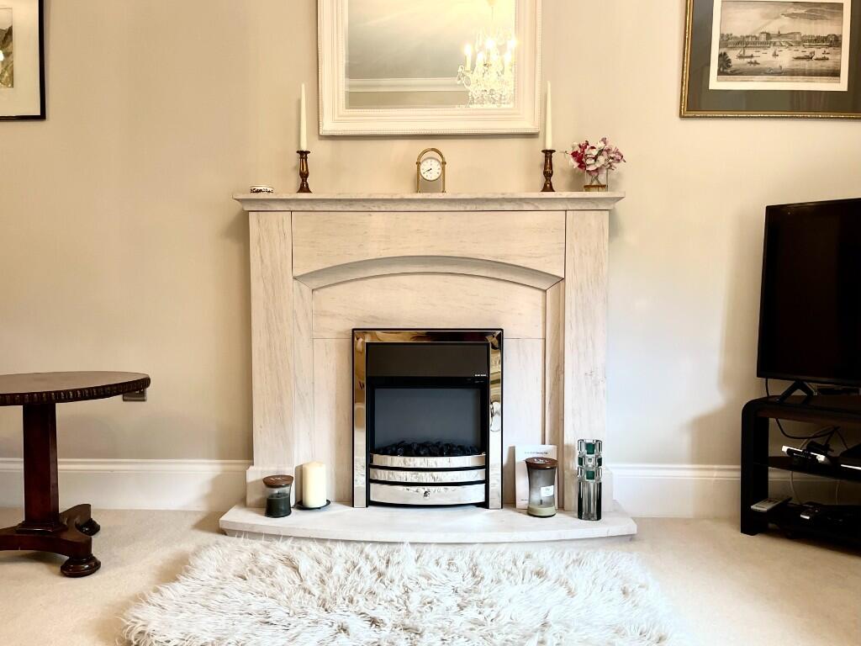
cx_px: 430
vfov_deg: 53.1
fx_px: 647
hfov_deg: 67.3
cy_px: 323
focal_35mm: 26
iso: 125
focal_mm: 5.1
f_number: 1.6
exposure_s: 1/100
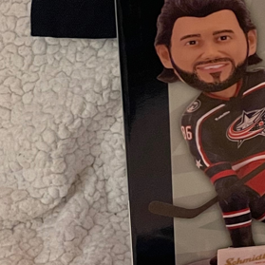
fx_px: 823
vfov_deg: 17.9
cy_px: 15
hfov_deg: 16.6
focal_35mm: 95
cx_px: 400
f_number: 1.6
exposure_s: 1/30
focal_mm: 5.1
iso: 1000
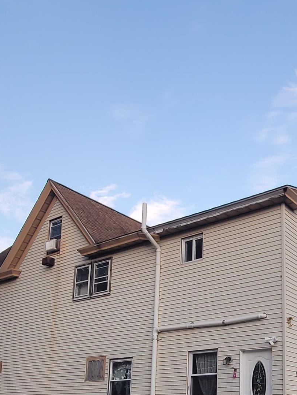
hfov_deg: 36.7
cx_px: 256
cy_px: 344
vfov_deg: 46.0
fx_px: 423
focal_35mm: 37
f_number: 2.2
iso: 64
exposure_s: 1/235
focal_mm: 2.2
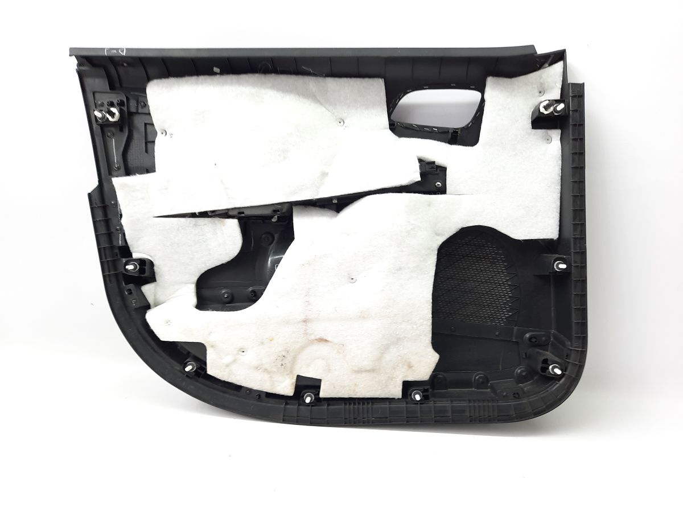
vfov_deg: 54.9
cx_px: 342
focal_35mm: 25
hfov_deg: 69.4
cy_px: 256
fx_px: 493
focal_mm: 4.6
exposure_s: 1/50
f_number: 2
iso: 80
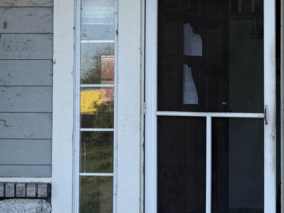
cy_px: 79
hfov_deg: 20.6
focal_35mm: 95
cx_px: 194
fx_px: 779
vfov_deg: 15.5
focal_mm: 6.76
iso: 64
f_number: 1.78
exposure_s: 1/895
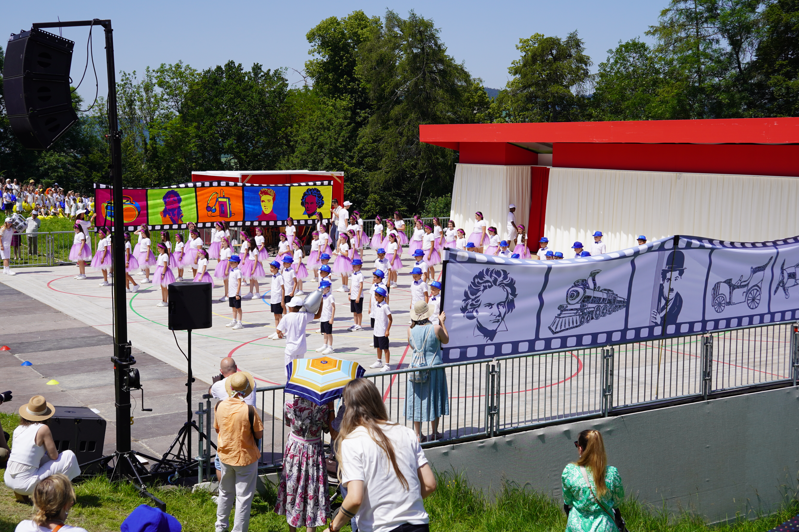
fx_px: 1031
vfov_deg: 29.0
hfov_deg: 42.3
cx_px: 359
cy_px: 238
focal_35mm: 46
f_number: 5
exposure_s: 1/1000
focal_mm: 27.6
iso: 100
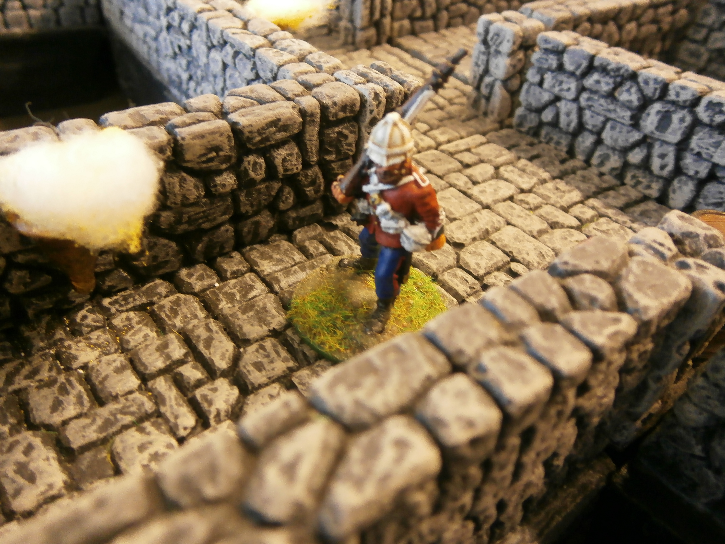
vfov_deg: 53.1
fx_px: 545
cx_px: 362
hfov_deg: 67.3
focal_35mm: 26
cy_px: 272
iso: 200
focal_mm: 4.7
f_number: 2.8
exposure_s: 1/13
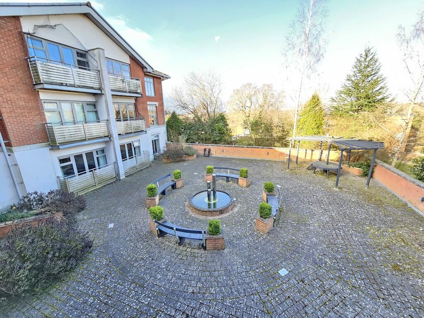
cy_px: 159
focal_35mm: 13
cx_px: 212
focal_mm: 2.2
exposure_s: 1/60
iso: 80
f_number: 2.2
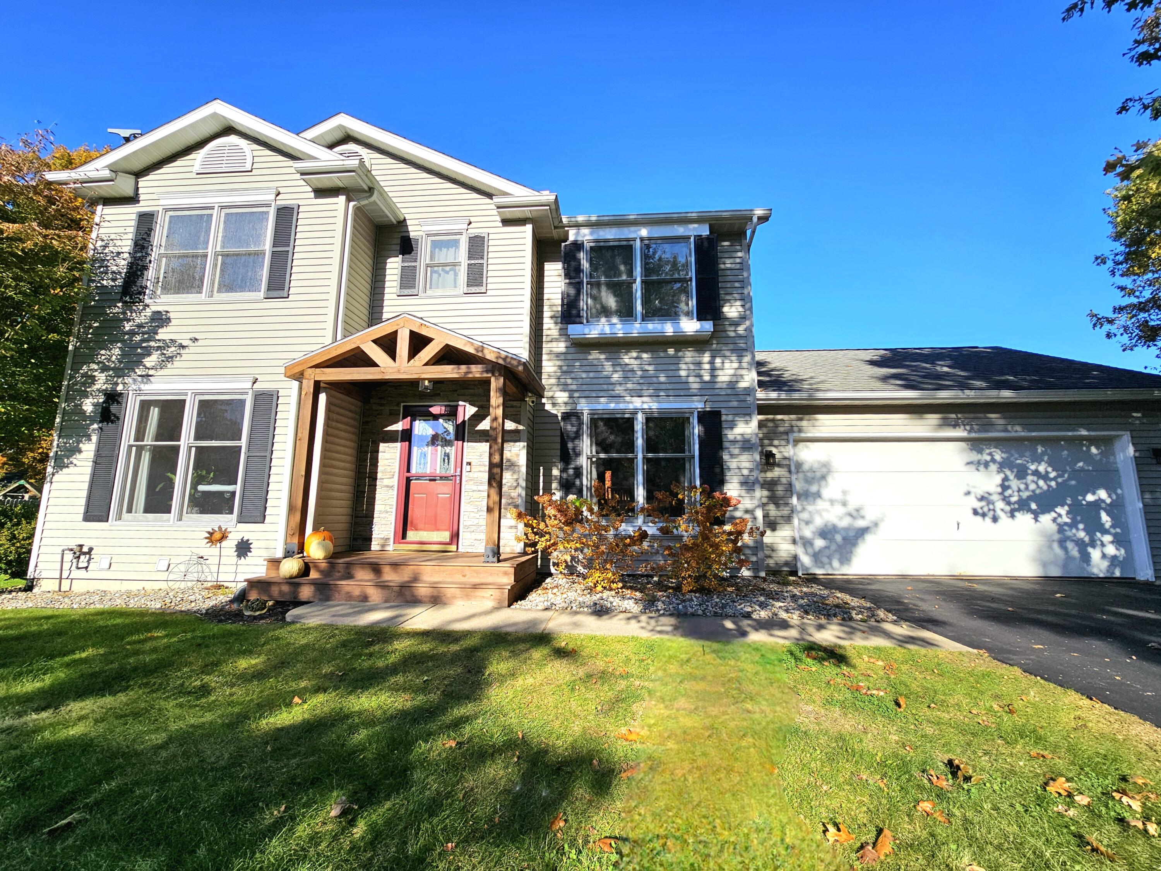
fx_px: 436
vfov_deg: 89.9
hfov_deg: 106.2
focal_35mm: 13
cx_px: 580
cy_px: 436
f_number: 2.2
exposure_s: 1/2500
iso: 50
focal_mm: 2.2
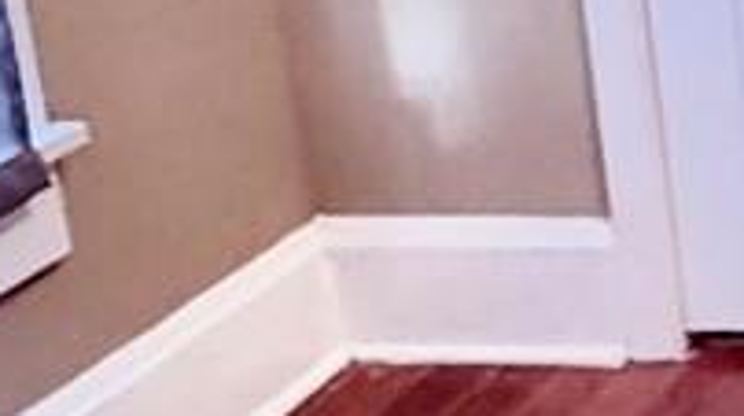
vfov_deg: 9.8
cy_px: -107
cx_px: 1724
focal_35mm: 121
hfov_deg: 13.5
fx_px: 2384
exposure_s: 1/40
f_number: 2.2
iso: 1000
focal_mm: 2.22
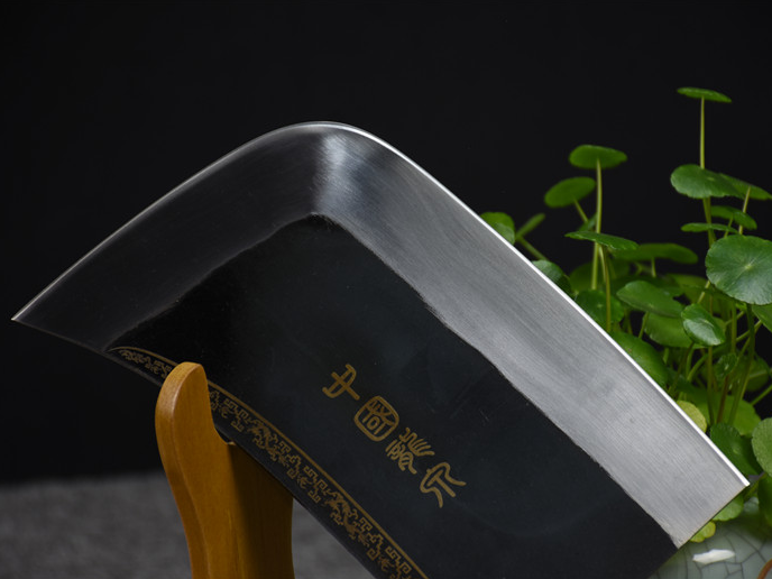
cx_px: 388
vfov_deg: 8.1
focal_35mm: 183
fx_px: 4081
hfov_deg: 10.8
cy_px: 288
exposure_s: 1/15
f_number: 5.6
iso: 100
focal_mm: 112
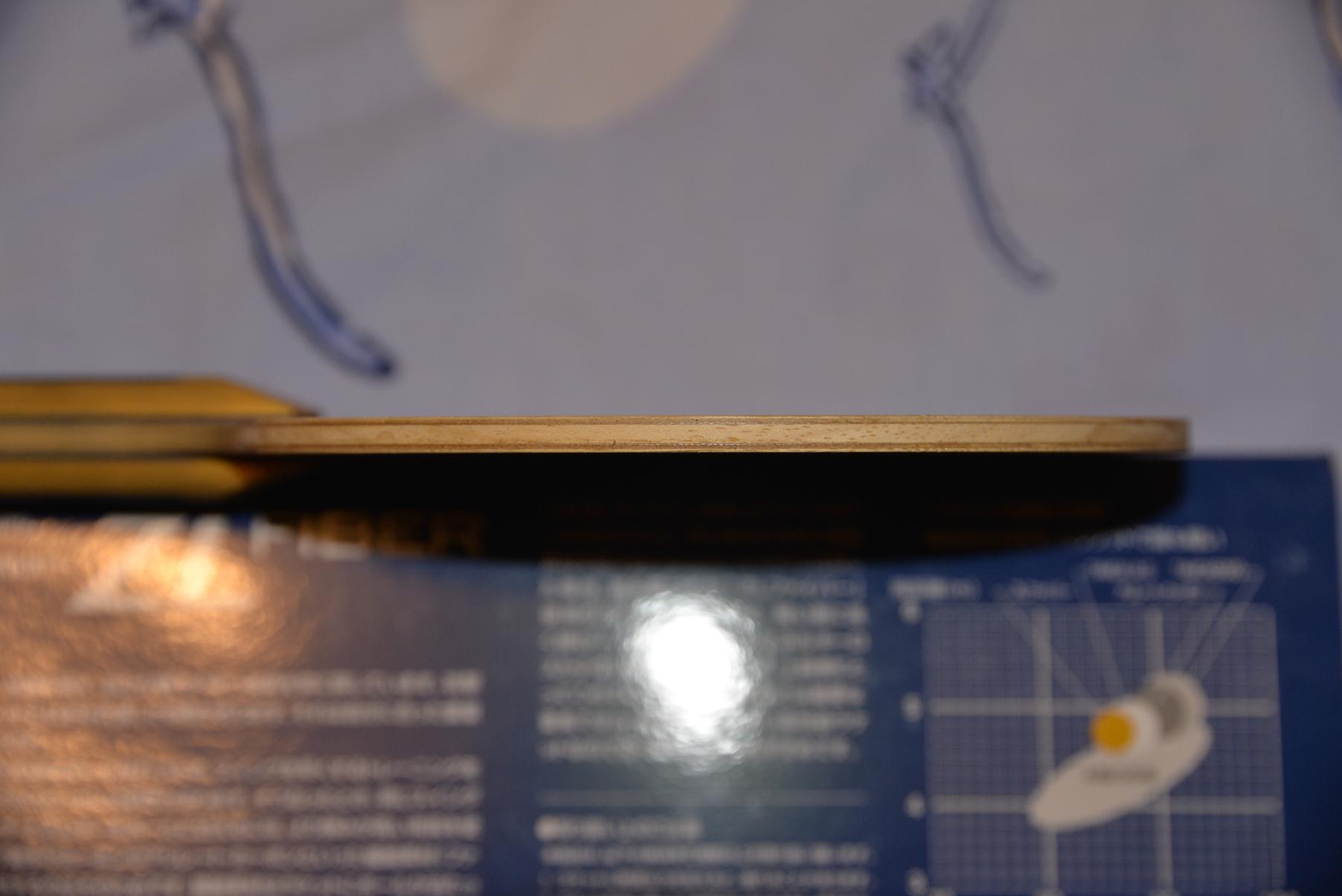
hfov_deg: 27.0
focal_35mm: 75
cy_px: 448
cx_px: 671
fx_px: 2797
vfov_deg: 18.2
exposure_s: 1/80
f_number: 5.6
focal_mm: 75
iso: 900
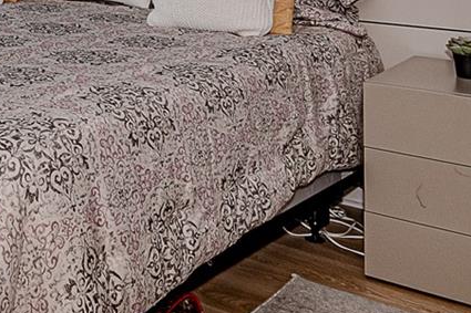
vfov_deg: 19.9
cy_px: -65
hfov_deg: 28.8
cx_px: -33
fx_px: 837
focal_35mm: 64
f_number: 8
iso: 200
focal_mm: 17
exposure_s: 1/160
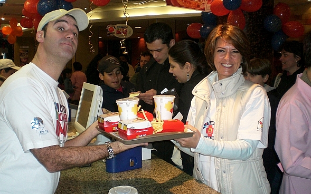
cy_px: 98
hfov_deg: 48.2
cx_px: 155
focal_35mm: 41
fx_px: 347
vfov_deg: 31.2
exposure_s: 1/60
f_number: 3.1
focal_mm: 6.3
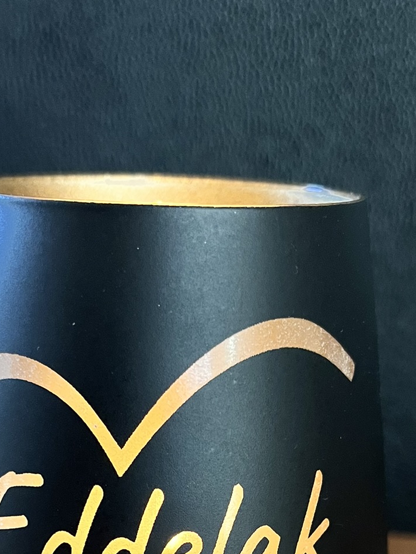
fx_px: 898
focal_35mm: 56
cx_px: 187
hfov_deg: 26.1
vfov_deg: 31.9
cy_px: 544
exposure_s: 1/25
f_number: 1.6
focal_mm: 5.1
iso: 640
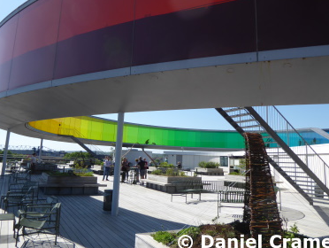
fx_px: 276
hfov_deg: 61.5
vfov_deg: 48.1
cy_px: 105
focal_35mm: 29
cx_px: 152
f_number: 3.3
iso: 80
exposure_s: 1/1000
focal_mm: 4.3
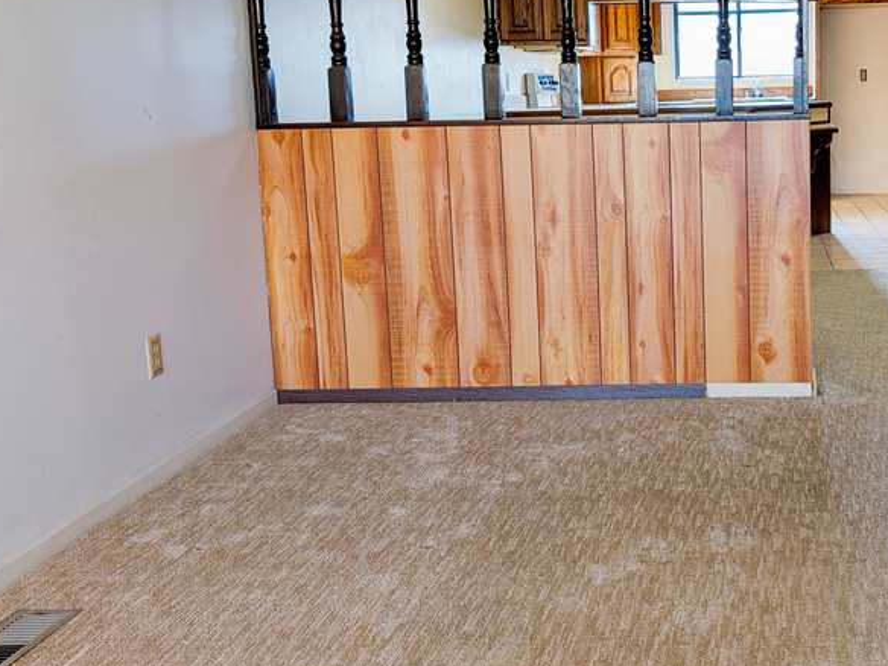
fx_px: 1077
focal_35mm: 42
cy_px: 222
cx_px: 706
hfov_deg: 42.8
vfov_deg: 34.0
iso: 26
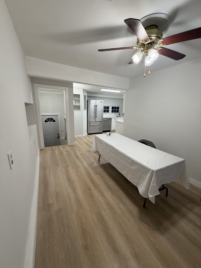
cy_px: 134
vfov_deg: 102.1
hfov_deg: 85.7
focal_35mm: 14
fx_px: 108
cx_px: 100
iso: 200
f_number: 2.2
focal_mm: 2.22
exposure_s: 1/120
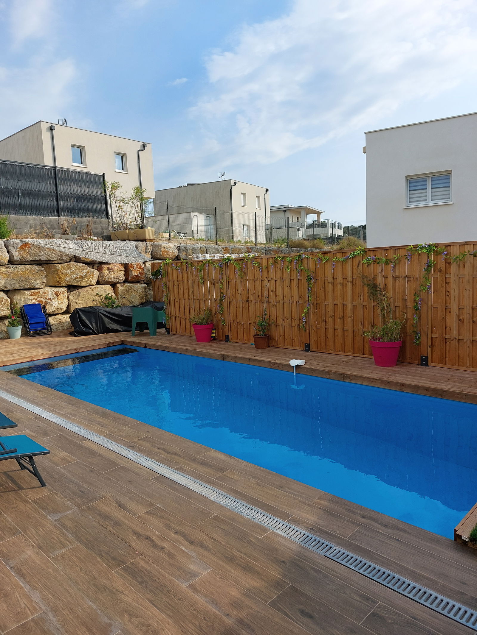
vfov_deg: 71.6
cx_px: 238
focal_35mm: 24
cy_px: 318
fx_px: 441
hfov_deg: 56.8
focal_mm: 5.23
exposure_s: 1/965
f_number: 1.8
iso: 25
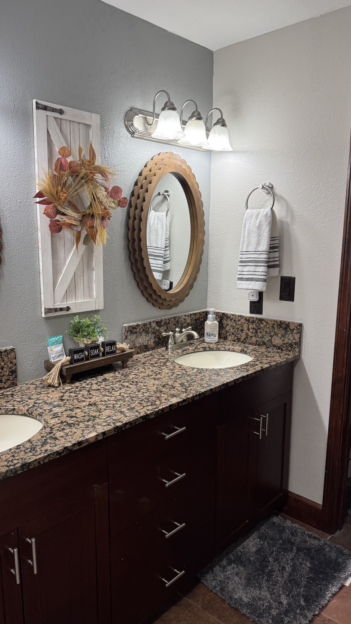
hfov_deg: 42.8
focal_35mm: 27
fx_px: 447
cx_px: 155
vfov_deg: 69.9
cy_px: 315
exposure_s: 1/120
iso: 125
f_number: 1.78
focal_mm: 6.76
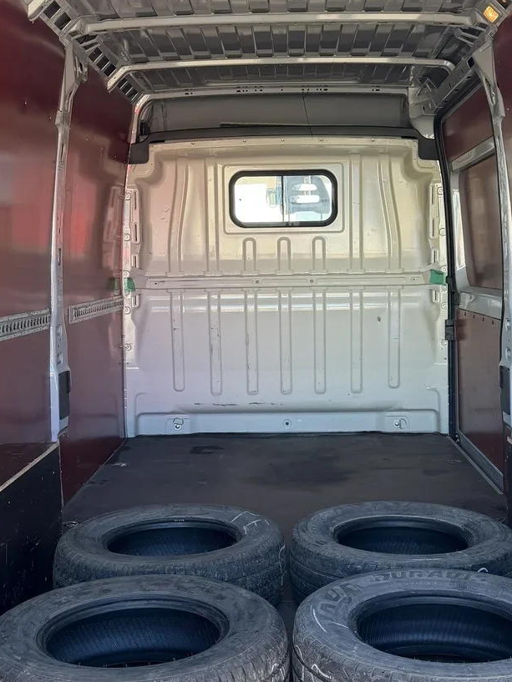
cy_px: 316
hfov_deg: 30.9
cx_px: 278
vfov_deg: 40.4
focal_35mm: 47
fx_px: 927
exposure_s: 1/180
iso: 100
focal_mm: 6.76
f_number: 1.78
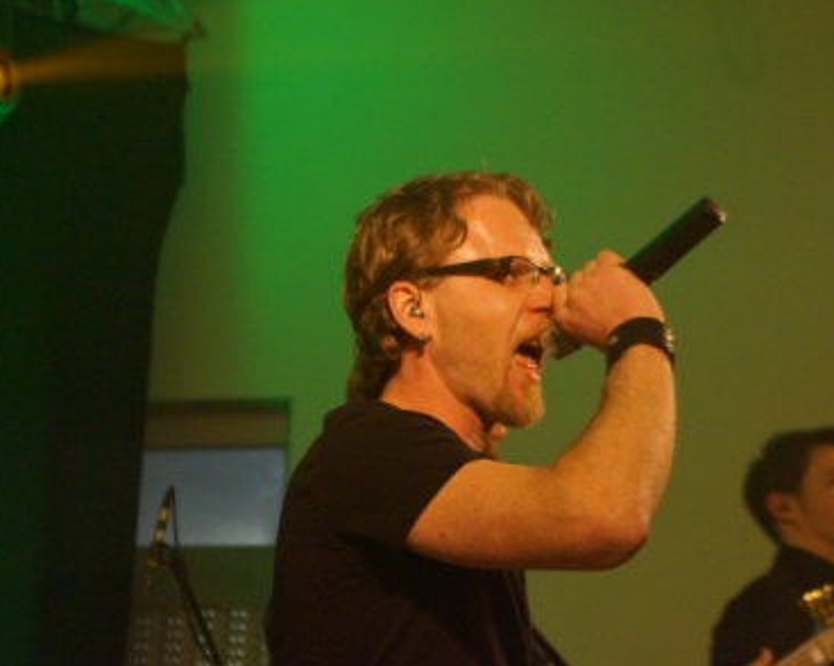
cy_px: 335
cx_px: 401
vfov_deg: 12.8
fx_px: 2960
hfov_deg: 16.0
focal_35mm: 120
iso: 3200
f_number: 5
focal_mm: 70
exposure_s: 1/100
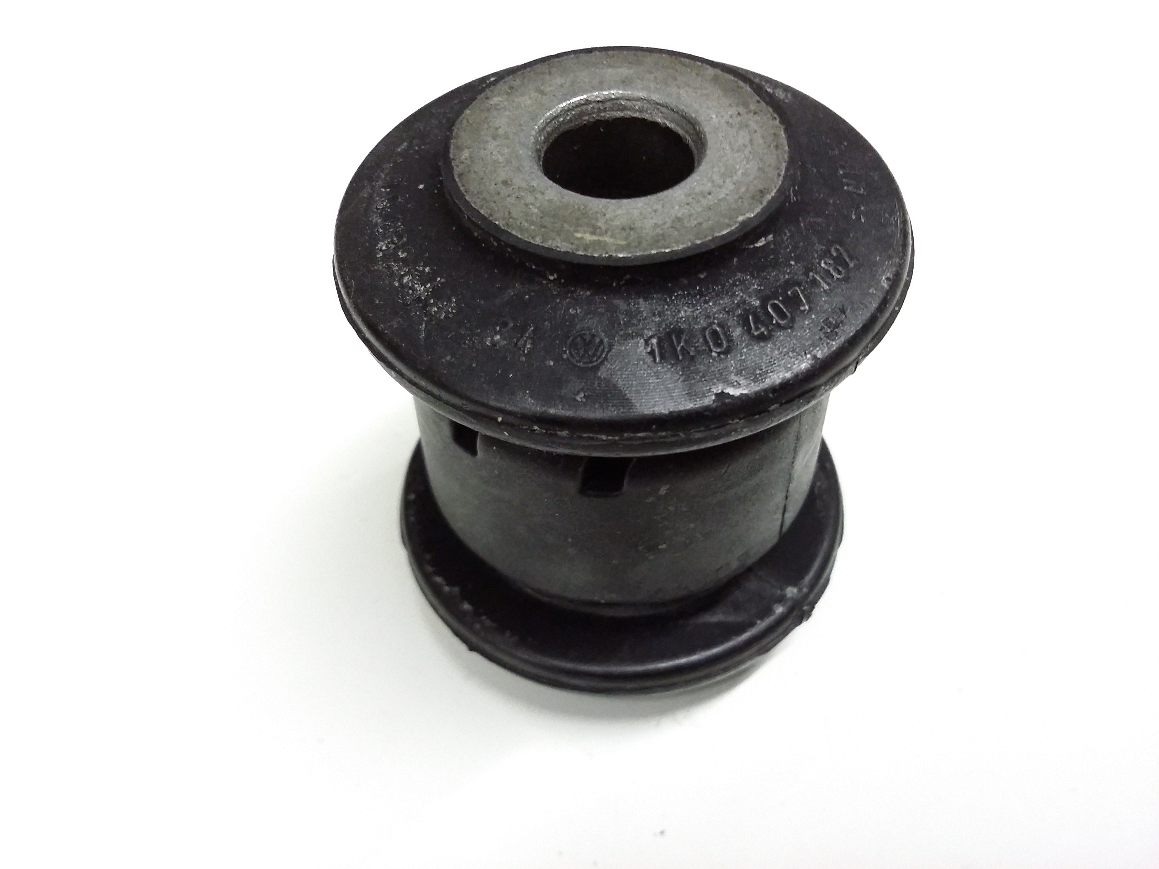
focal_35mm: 32
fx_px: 1071
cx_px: 580
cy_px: 434
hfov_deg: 56.8
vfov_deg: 44.2
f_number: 2.4
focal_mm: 3.4
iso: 320
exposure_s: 1/15
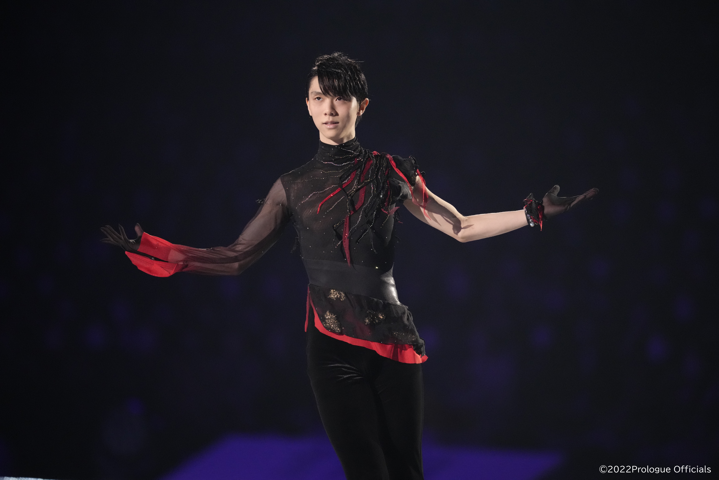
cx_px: 360
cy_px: 240
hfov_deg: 5.2
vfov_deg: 3.4
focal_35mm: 400
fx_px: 7988
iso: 6400
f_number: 2.8
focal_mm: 400
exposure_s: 1/2000
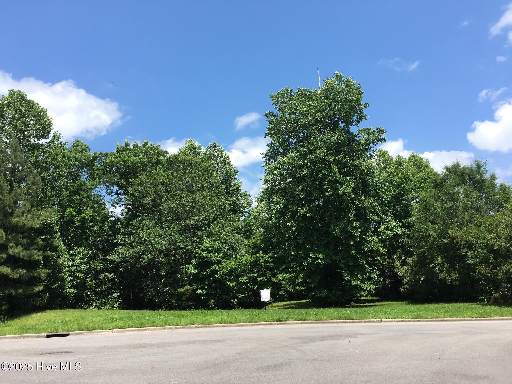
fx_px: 429
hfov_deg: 61.7
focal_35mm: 29
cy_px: 192
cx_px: 256
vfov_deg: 48.2
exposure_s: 1/962
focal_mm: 4.15
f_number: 2.2
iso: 25
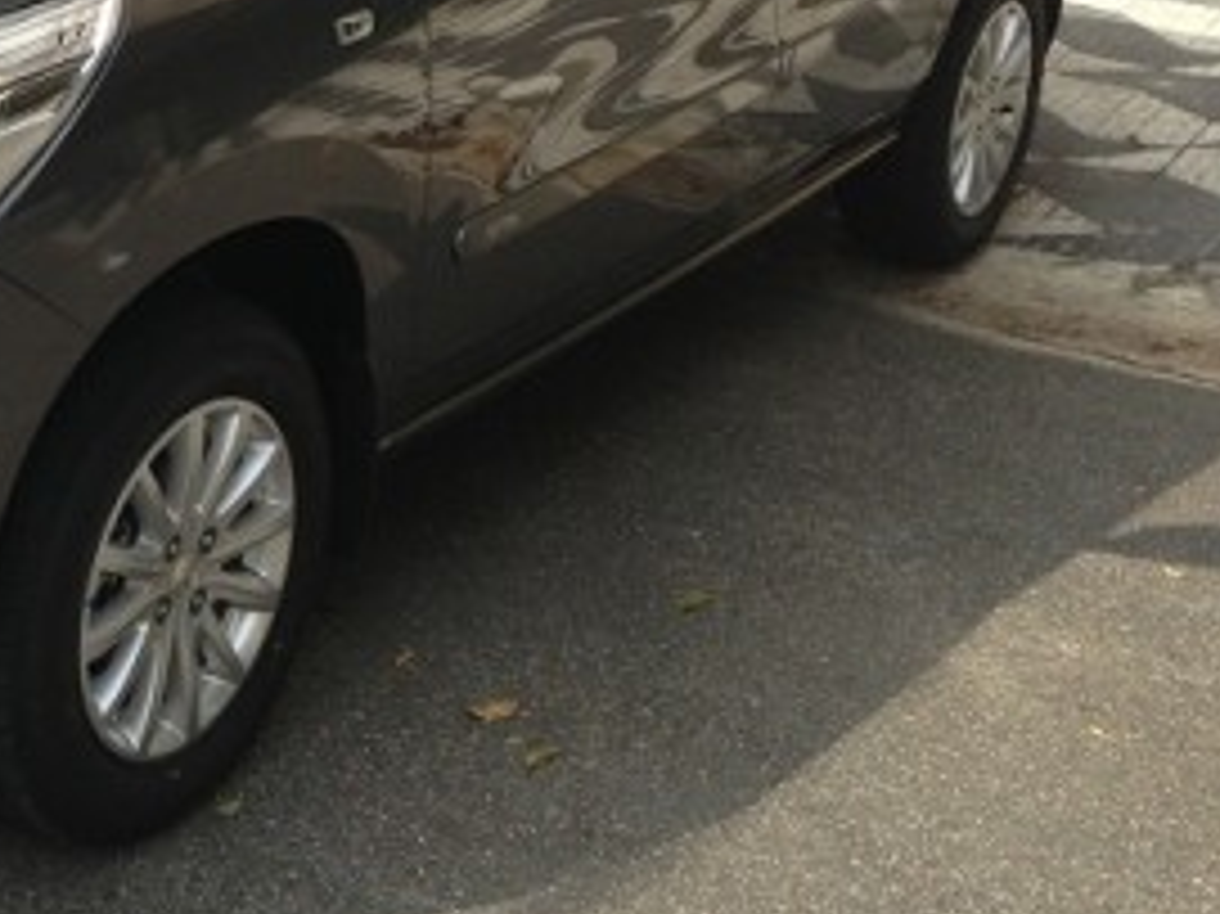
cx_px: -18
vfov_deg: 19.7
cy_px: 77
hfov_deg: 25.3
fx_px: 2572
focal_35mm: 73
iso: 50
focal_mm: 4.13
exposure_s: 1/713
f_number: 2.4
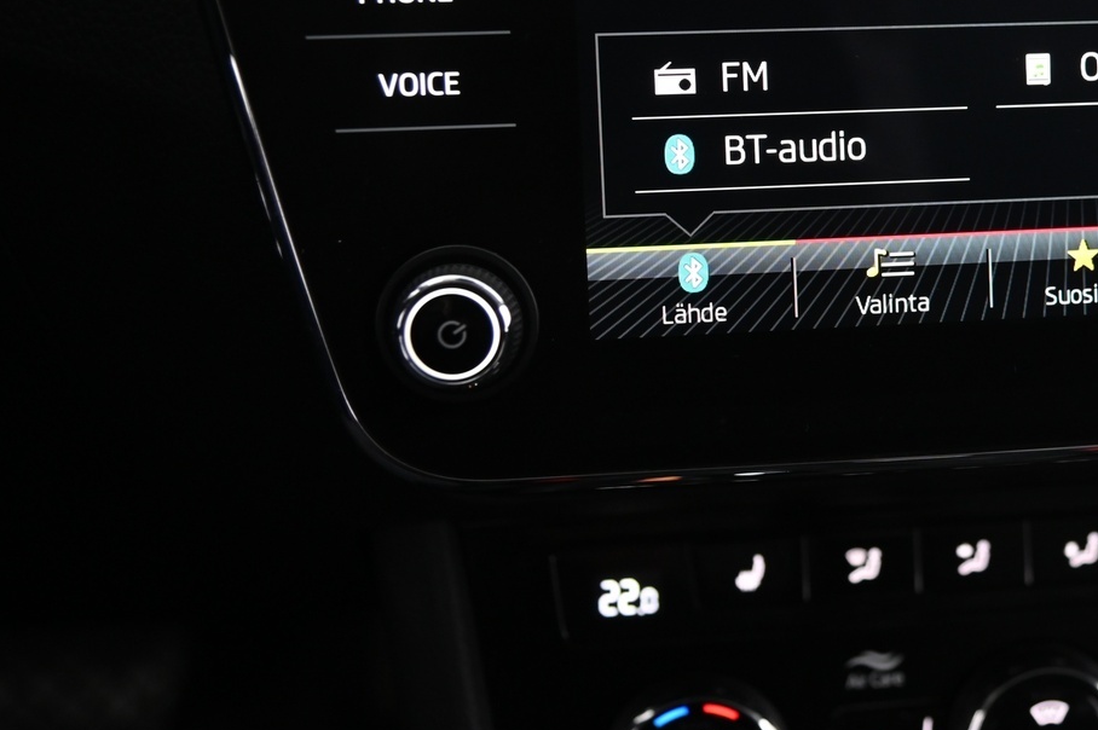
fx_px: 2072
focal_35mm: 68
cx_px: 981
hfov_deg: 28.6
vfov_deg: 19.9
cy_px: 219
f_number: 4
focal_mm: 38
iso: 2000
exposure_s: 1/20
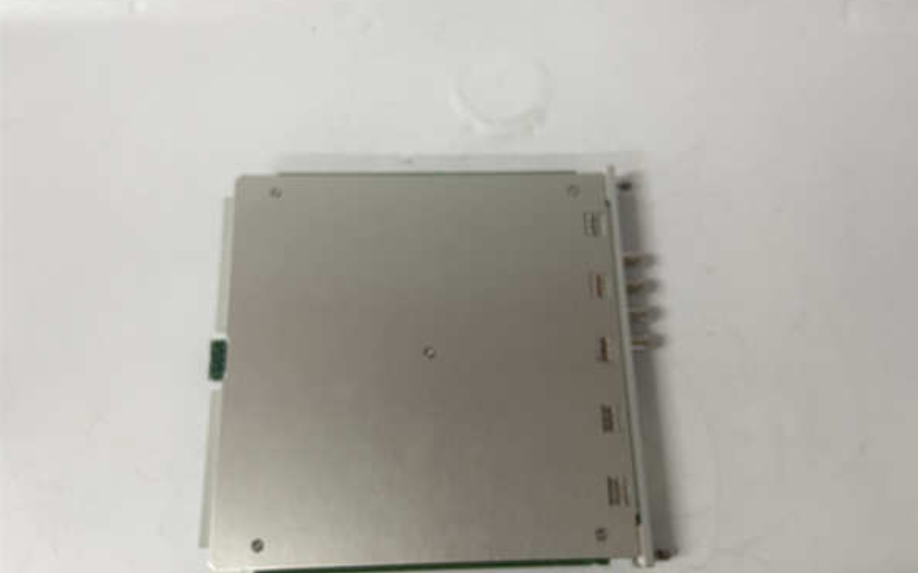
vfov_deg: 44.3
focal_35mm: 28
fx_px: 700
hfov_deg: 66.5
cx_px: 464
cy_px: 339
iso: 80
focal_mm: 4.25
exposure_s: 1/50
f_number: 1.8
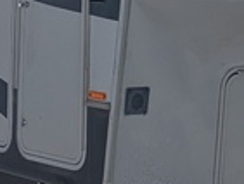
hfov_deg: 11.4
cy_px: -102
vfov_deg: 8.3
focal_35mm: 174
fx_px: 1228
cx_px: 125
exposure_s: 1/2037
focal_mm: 6.9
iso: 17
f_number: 1.68
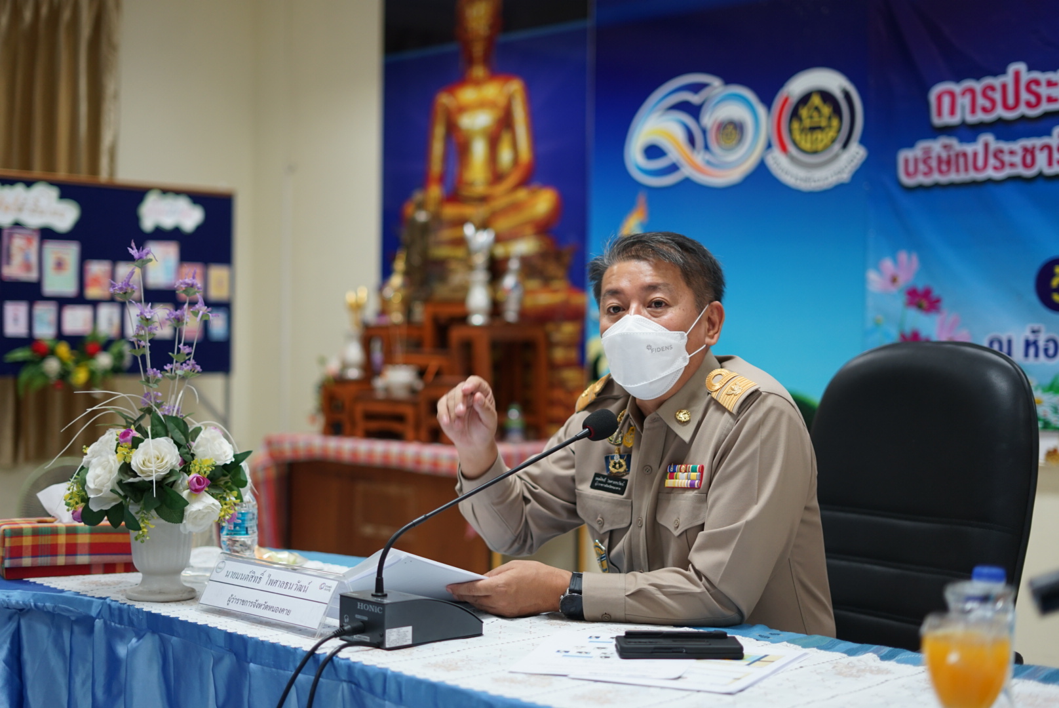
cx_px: 530
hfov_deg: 39.6
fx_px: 1472
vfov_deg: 27.0
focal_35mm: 50
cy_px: 354
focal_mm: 50
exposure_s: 1/125
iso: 400
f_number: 2
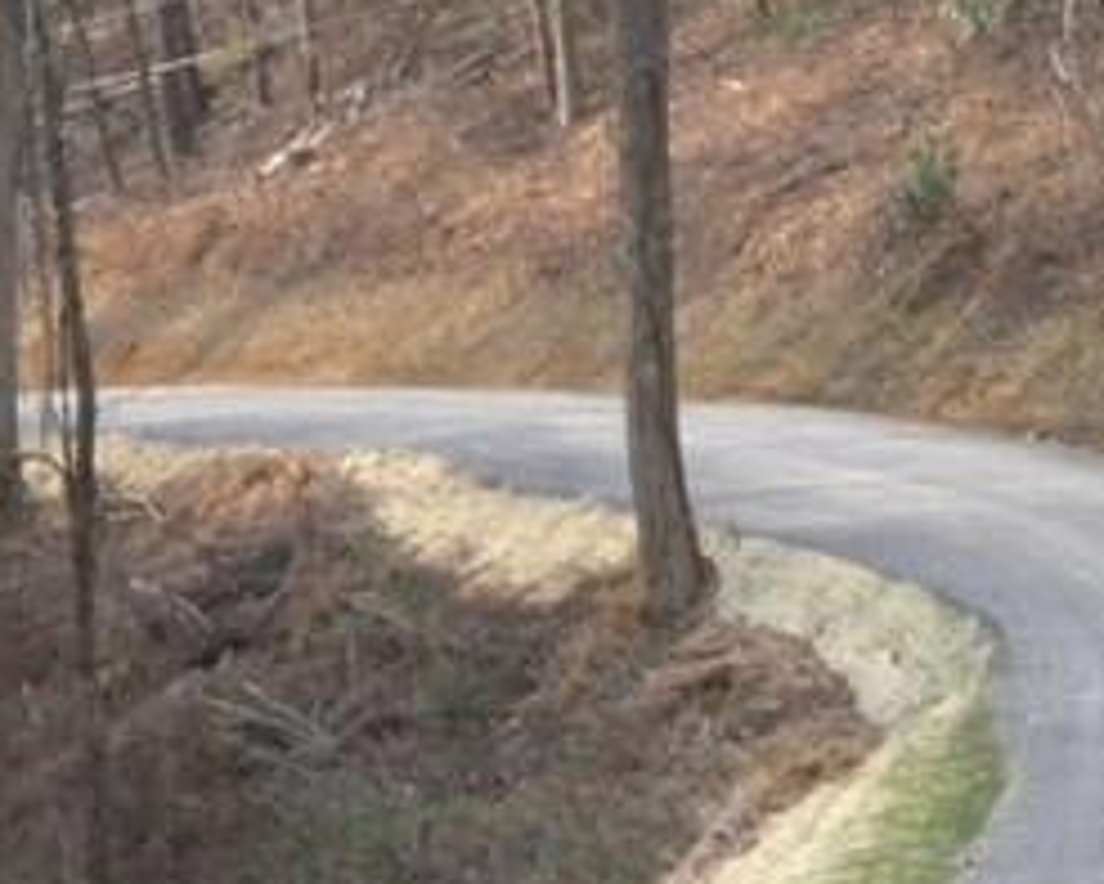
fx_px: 5982
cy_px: 503
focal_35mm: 183
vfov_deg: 8.5
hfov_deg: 10.5
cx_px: 633
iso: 592
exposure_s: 1/128
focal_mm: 17.3
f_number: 5.7
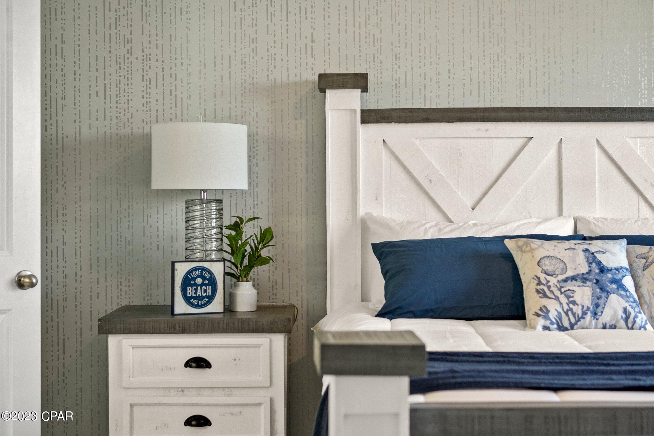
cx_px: 327
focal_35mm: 52
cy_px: 218
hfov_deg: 38.2
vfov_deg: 26.0
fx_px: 945
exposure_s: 1/125
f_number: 2.8
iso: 1000
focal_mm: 35
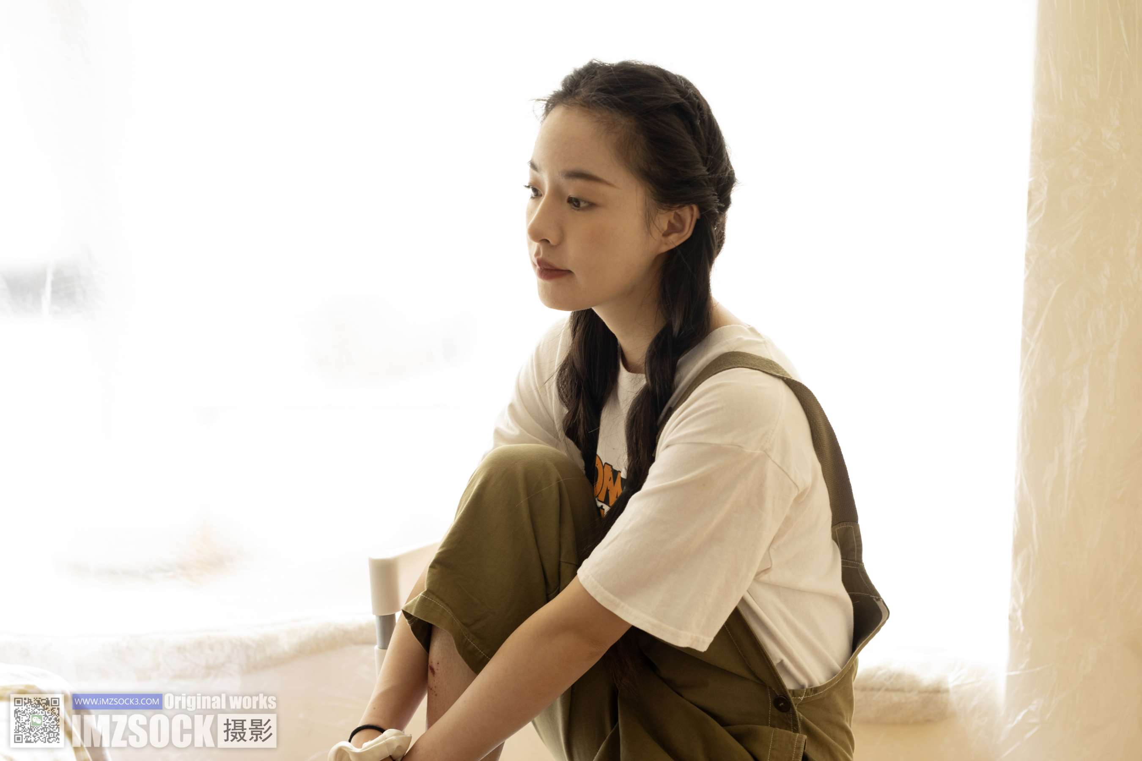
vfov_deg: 27.5
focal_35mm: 49
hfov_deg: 40.3
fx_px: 1554
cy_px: 380
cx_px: 571
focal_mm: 50
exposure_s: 1/60
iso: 640
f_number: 4
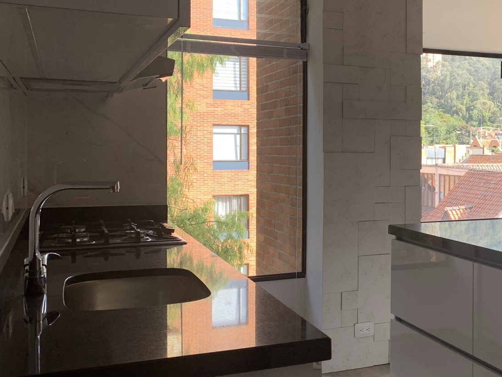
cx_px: 436
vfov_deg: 30.2
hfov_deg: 37.5
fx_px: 696
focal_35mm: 48
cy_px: 164
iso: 32
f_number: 1.8
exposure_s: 1/121
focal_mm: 4.25
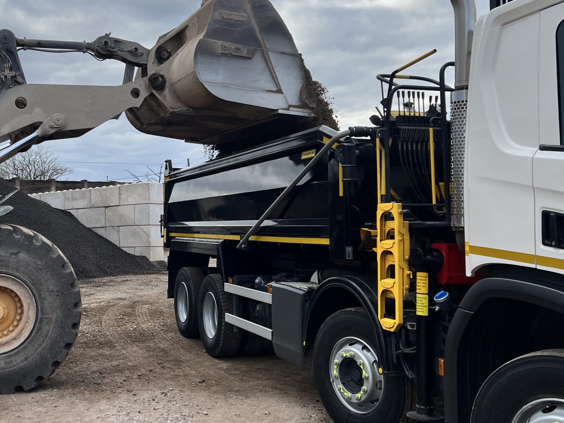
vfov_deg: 35.1
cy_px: 180
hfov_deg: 44.6
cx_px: 157
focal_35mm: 41
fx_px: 668
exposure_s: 1/1597
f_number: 1.5
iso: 50
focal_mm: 5.7
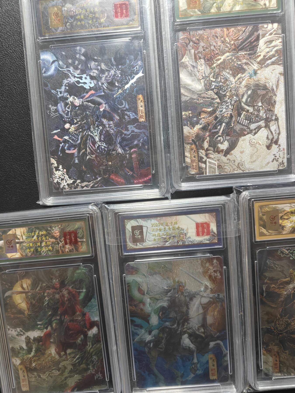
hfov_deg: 56.8
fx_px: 273
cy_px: 196
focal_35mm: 24
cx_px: 148
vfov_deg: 71.6
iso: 200
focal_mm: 5.59
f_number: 1.8
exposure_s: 1/48
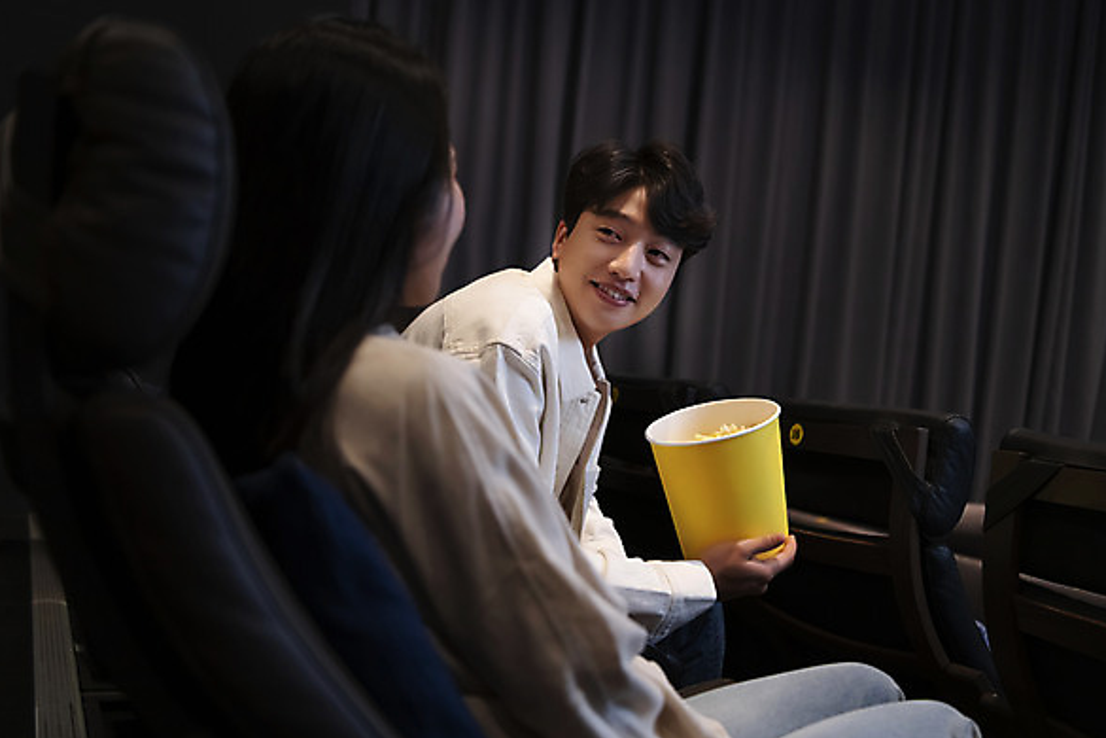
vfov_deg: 32.6
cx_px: 558
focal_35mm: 41
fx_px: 1260
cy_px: 363
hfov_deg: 47.4
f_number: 2.8
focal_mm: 40
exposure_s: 1/125
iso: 1250
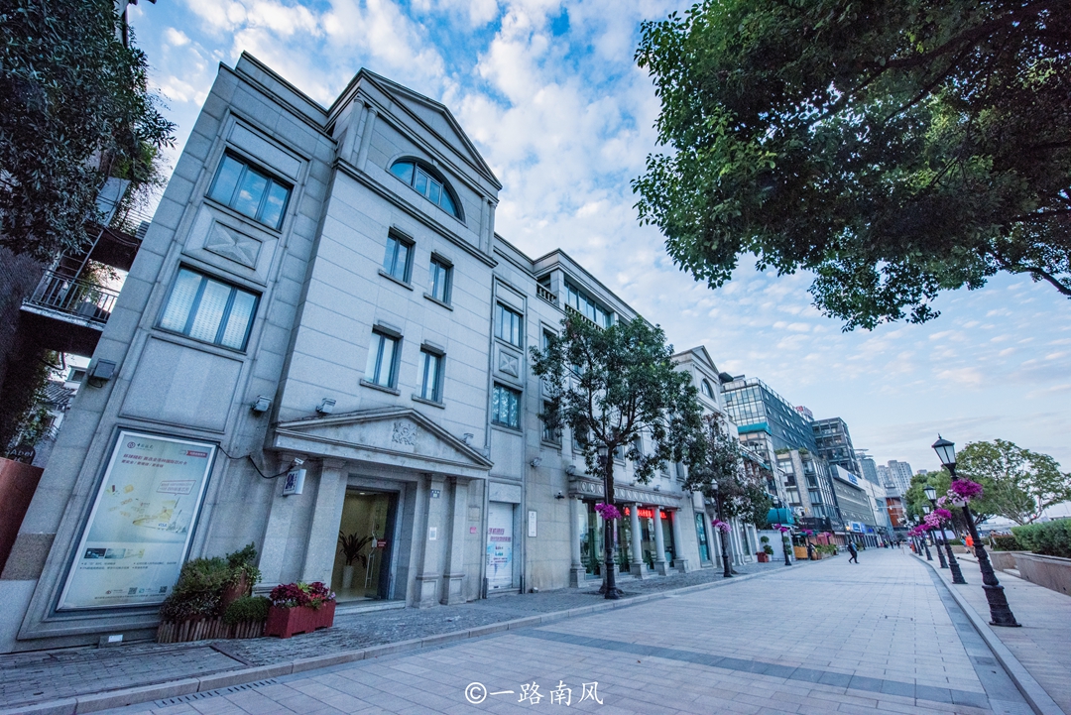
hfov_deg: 104.2
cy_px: 358
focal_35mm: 14
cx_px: 536
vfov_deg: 81.3
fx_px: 417
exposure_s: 1/100
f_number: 13
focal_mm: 14
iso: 1250
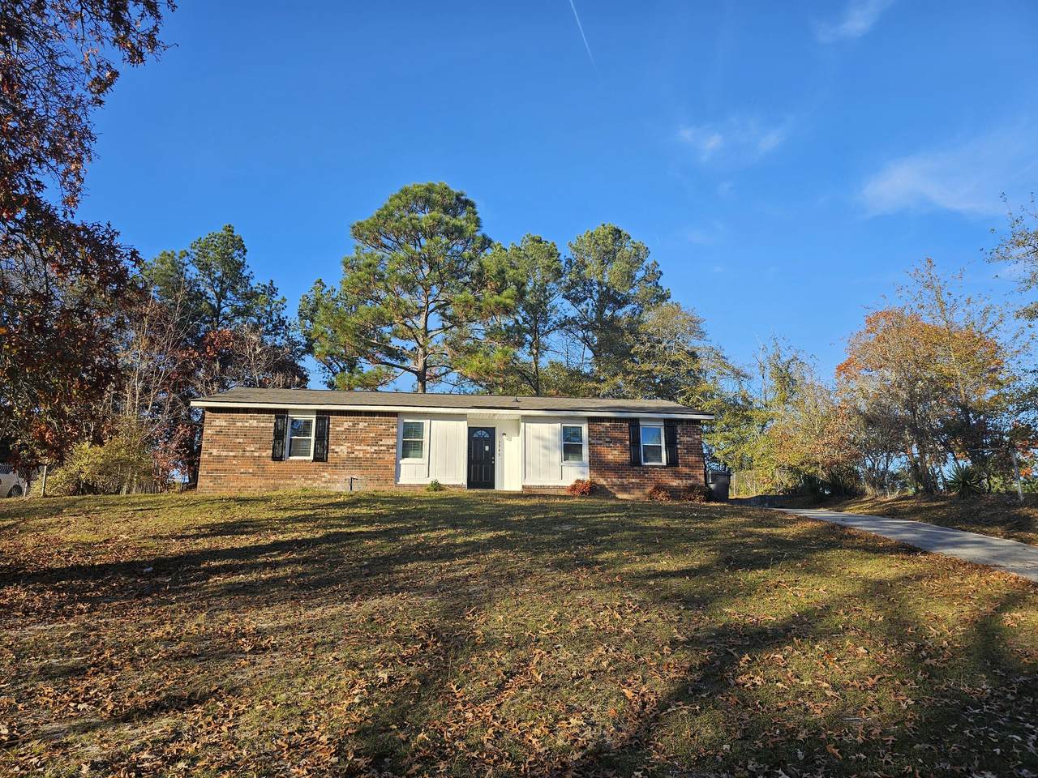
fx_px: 690
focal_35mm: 23
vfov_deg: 58.9
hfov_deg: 73.9
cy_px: 389
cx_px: 519
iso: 10
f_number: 1.7
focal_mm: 6.3
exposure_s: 1/368
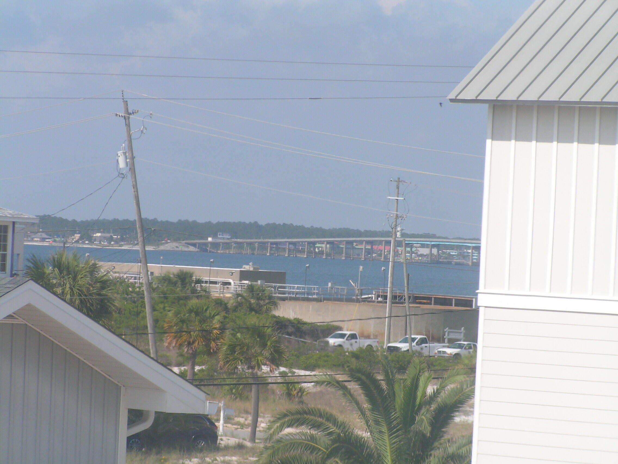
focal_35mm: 219
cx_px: 309
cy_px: 232
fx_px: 3910
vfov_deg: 6.8
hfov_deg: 9.0
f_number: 5.6
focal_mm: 36.4
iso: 50
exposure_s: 1/400
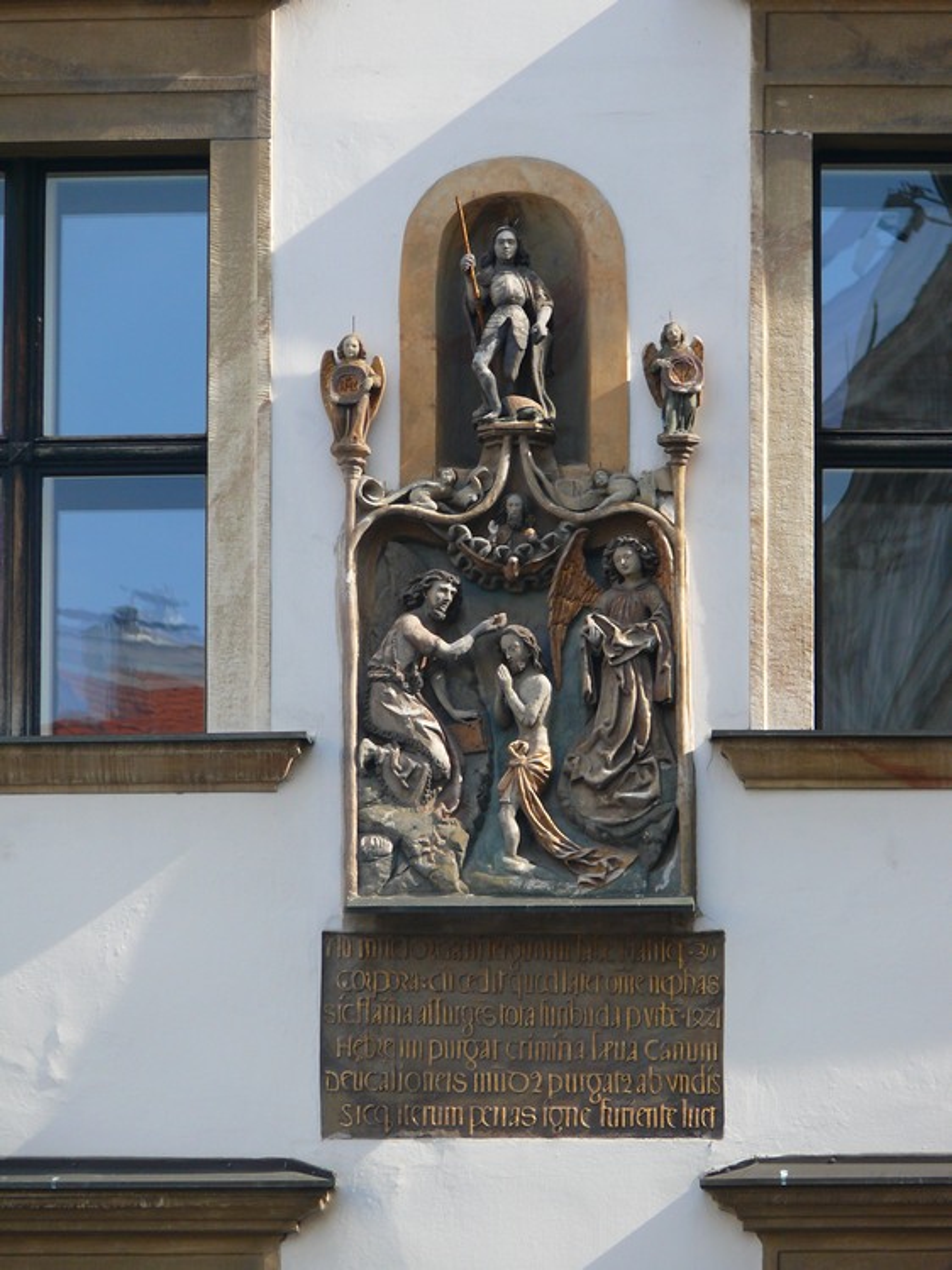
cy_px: 635
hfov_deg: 4.8
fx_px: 11264
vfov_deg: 6.5
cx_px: 476
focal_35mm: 307
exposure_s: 1/100
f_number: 4
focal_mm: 64.8
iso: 100
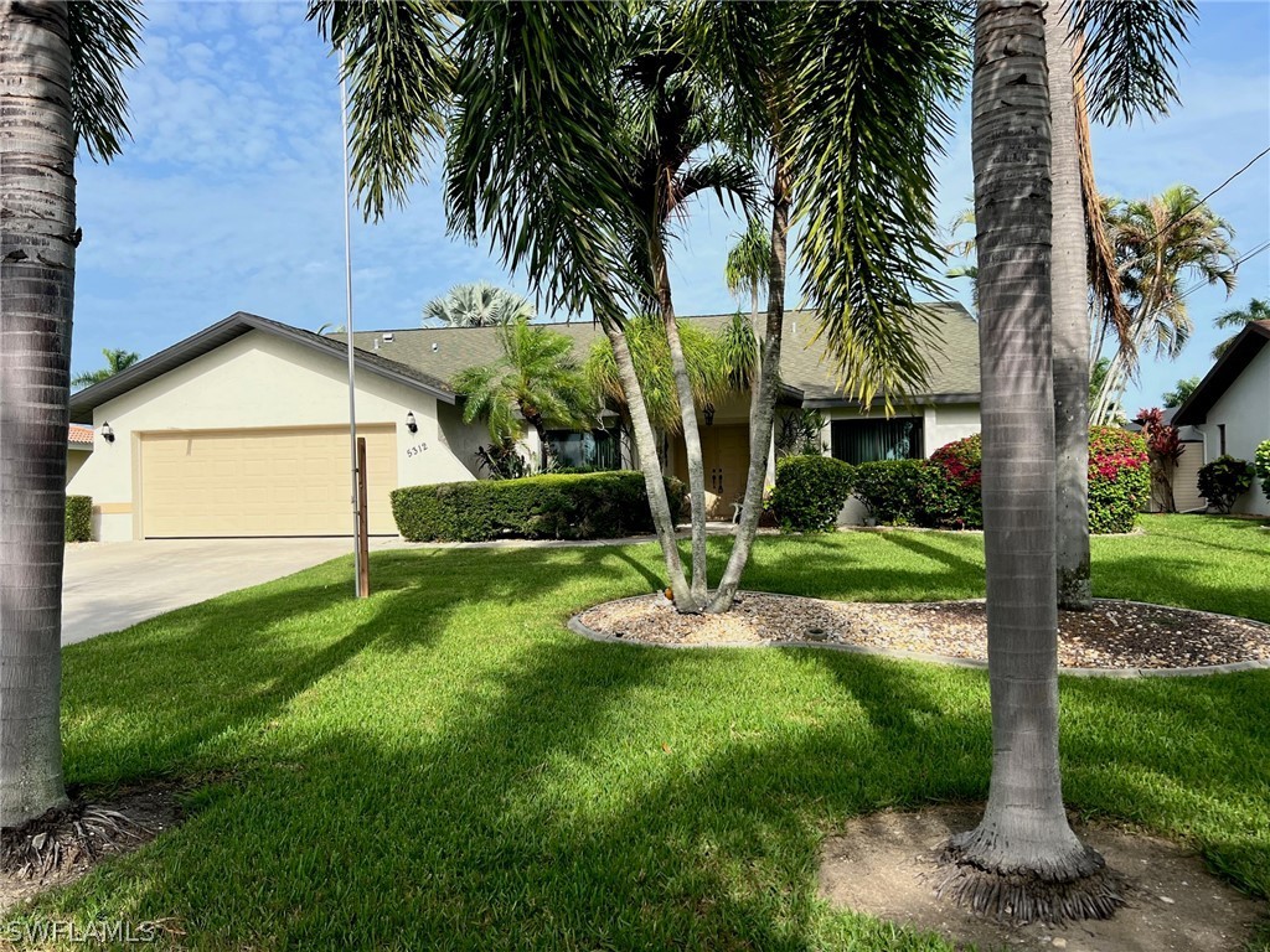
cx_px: 635
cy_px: 476
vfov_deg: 53.1
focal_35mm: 26
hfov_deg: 67.3
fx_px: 954
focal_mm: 5.7
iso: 50
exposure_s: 1/3356
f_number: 1.5
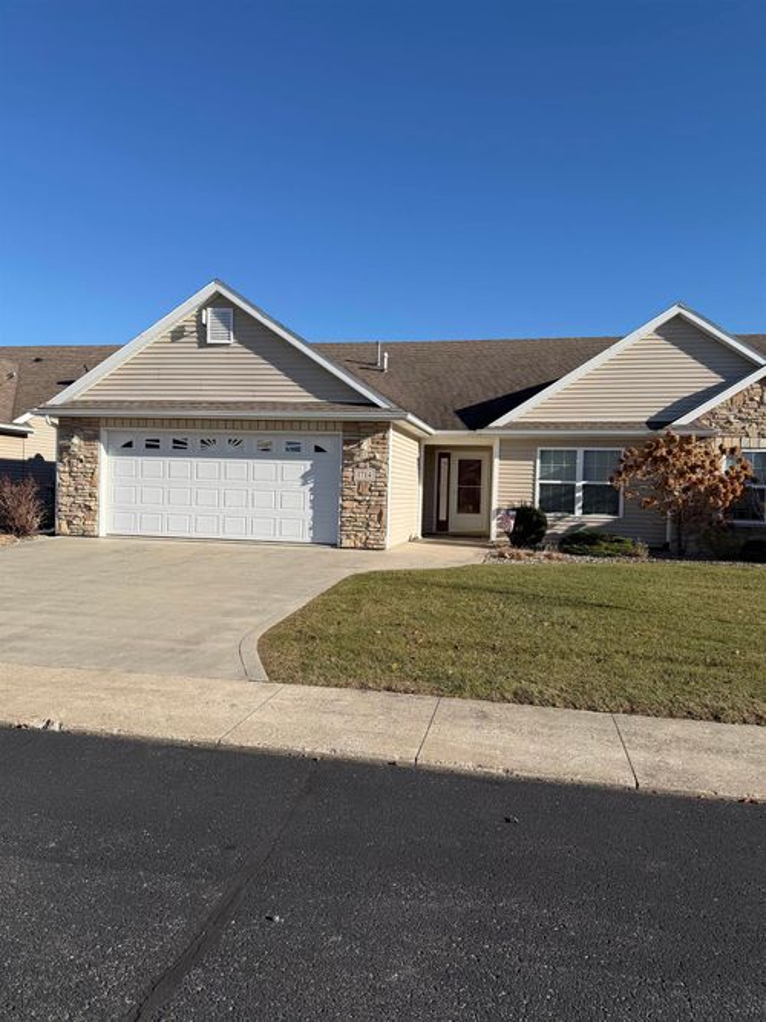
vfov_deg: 71.6
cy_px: 511
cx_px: 383
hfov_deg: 56.8
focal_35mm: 24
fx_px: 708
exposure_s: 1/4673
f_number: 1.78
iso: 80
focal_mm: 6.76
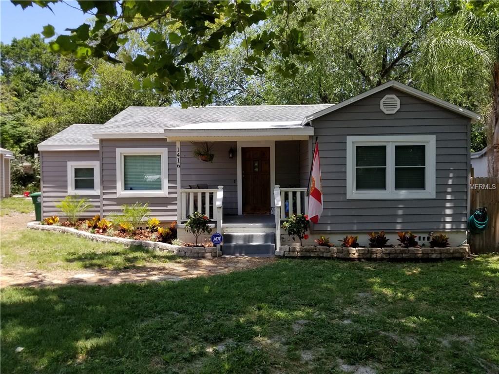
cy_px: 187
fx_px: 375
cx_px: 250
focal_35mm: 26
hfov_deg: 67.3
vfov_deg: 53.1
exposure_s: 1/1093
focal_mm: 4.25
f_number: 1.7
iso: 50
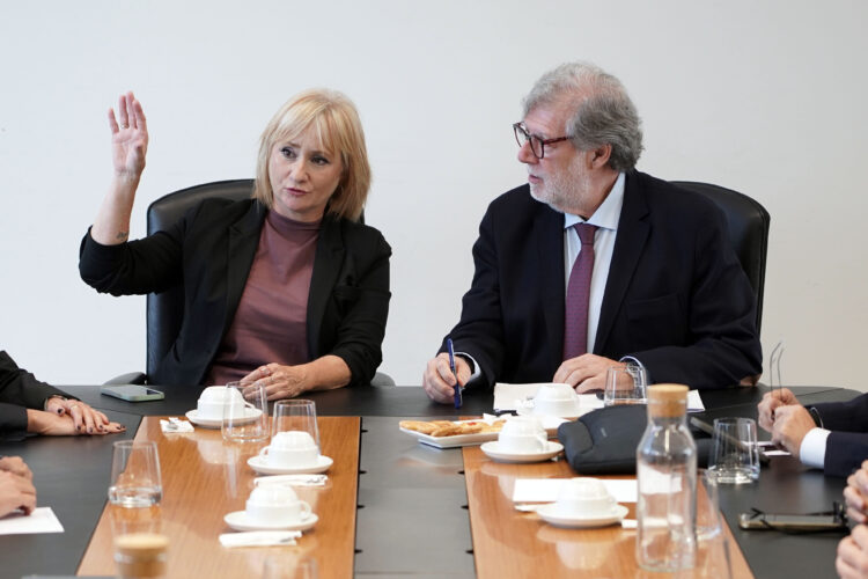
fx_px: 3785
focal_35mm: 157
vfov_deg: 8.7
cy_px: 290
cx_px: 434
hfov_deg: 13.1
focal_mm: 105
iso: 1000
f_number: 4
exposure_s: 1/160
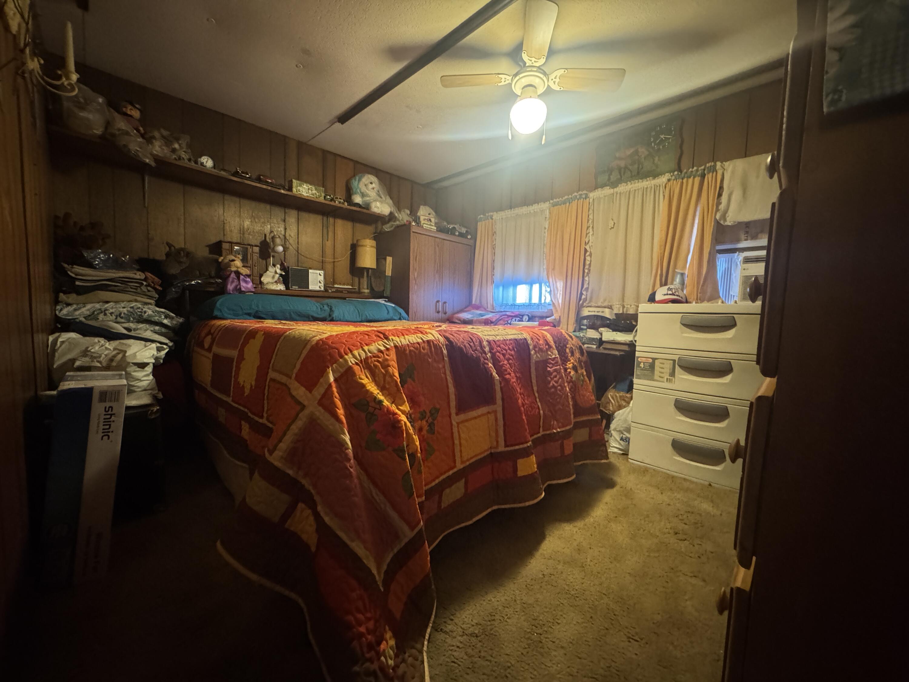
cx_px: 454
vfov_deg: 85.7
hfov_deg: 102.1
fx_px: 368
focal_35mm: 14
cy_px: 341
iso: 1000
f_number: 2.2
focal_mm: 2.22
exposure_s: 1/40
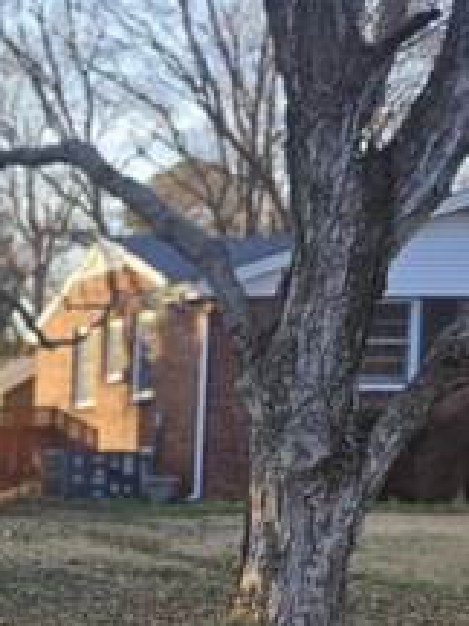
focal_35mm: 102
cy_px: 684
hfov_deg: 12.5
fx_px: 1843
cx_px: -515
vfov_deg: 18.5
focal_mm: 5.4
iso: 25
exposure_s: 1/296
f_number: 1.8
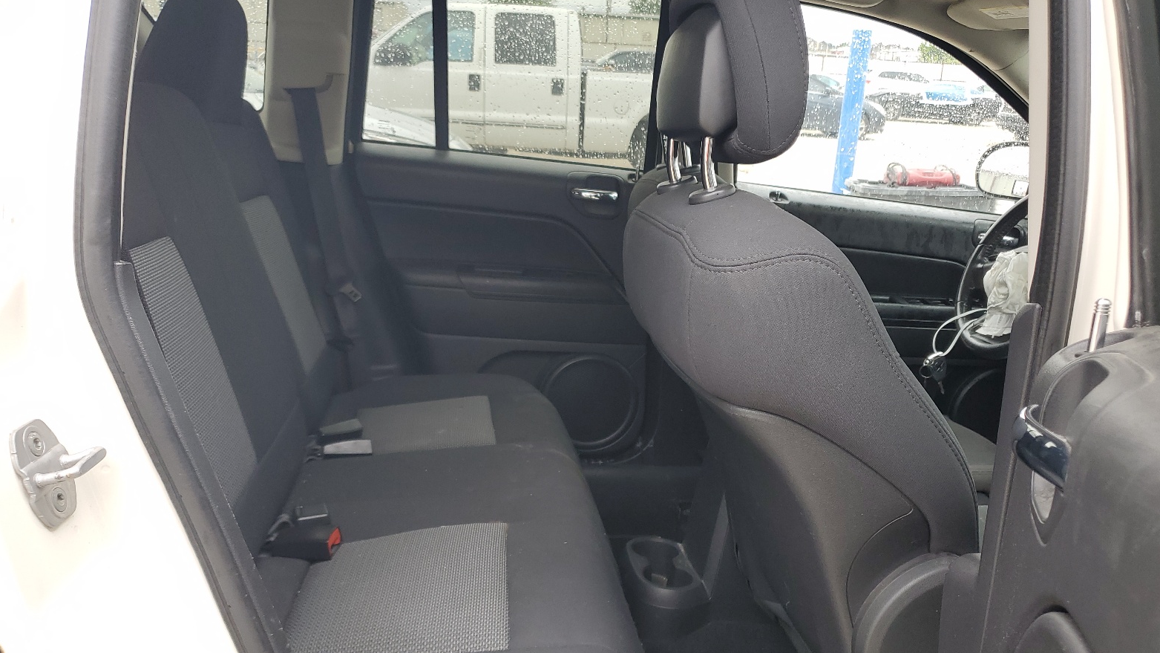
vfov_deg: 39.6
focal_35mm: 29
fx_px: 892
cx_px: 591
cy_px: 444
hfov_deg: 66.1
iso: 53
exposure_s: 1/120
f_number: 1.5
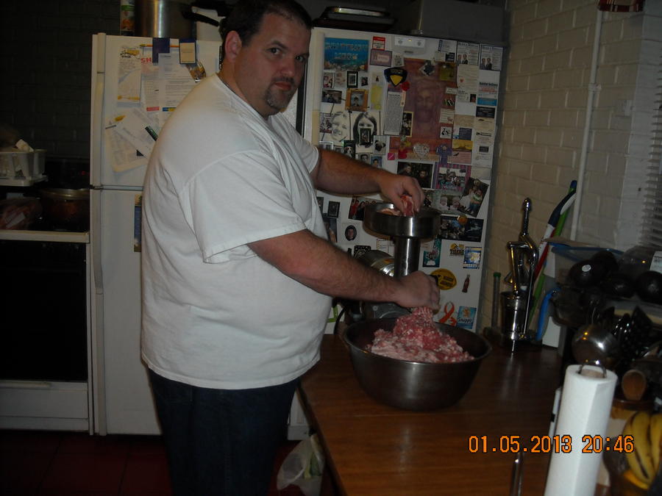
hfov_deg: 52.6
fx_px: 669
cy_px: 248
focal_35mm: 35
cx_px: 331
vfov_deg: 40.7
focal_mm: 5.7
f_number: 2.8
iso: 200
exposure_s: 1/60
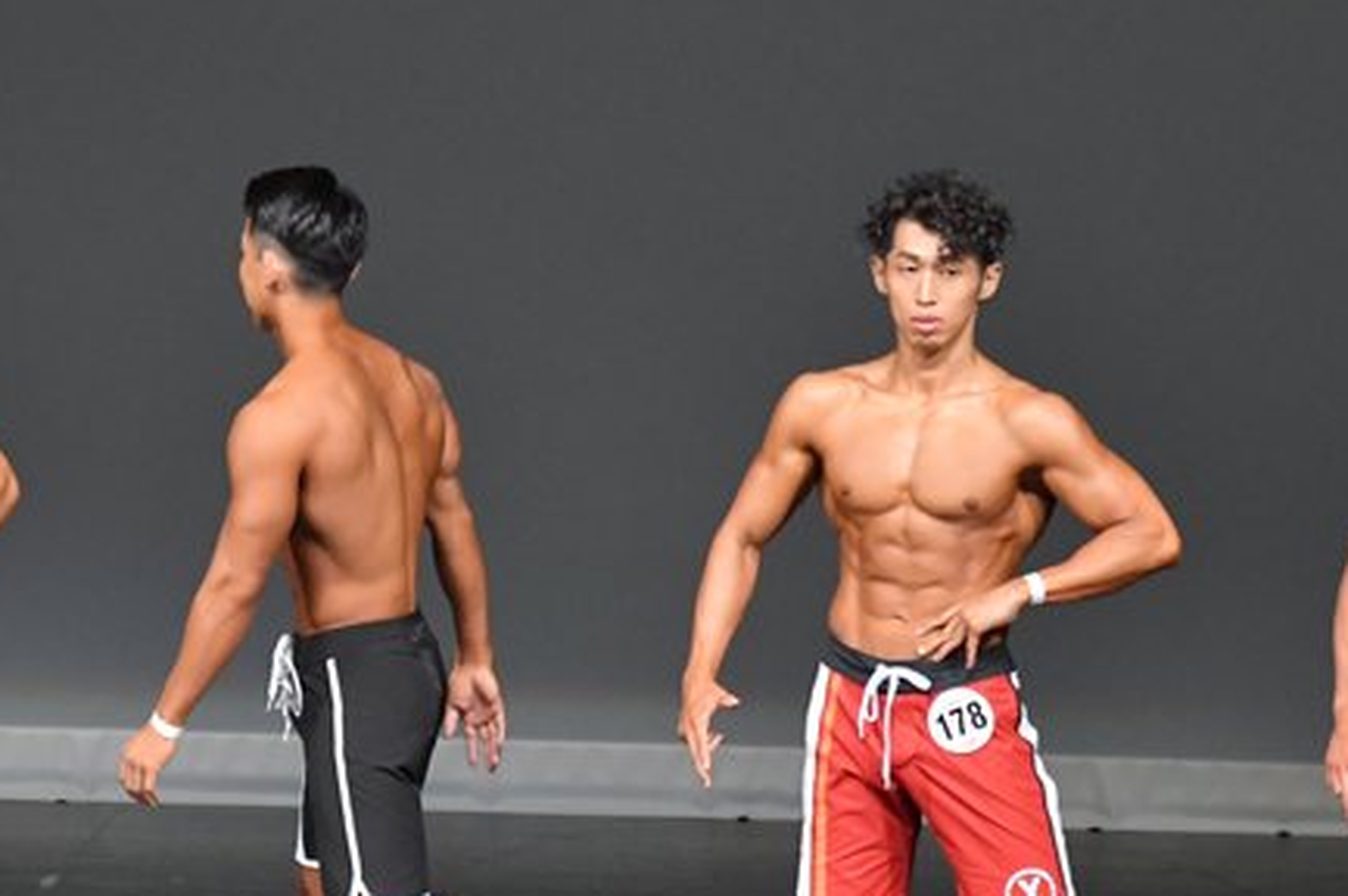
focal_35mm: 510
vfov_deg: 2.7
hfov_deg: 4.0
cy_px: 572
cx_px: 226
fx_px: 19082
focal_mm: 190
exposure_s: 1/400
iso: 5000
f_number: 5.6
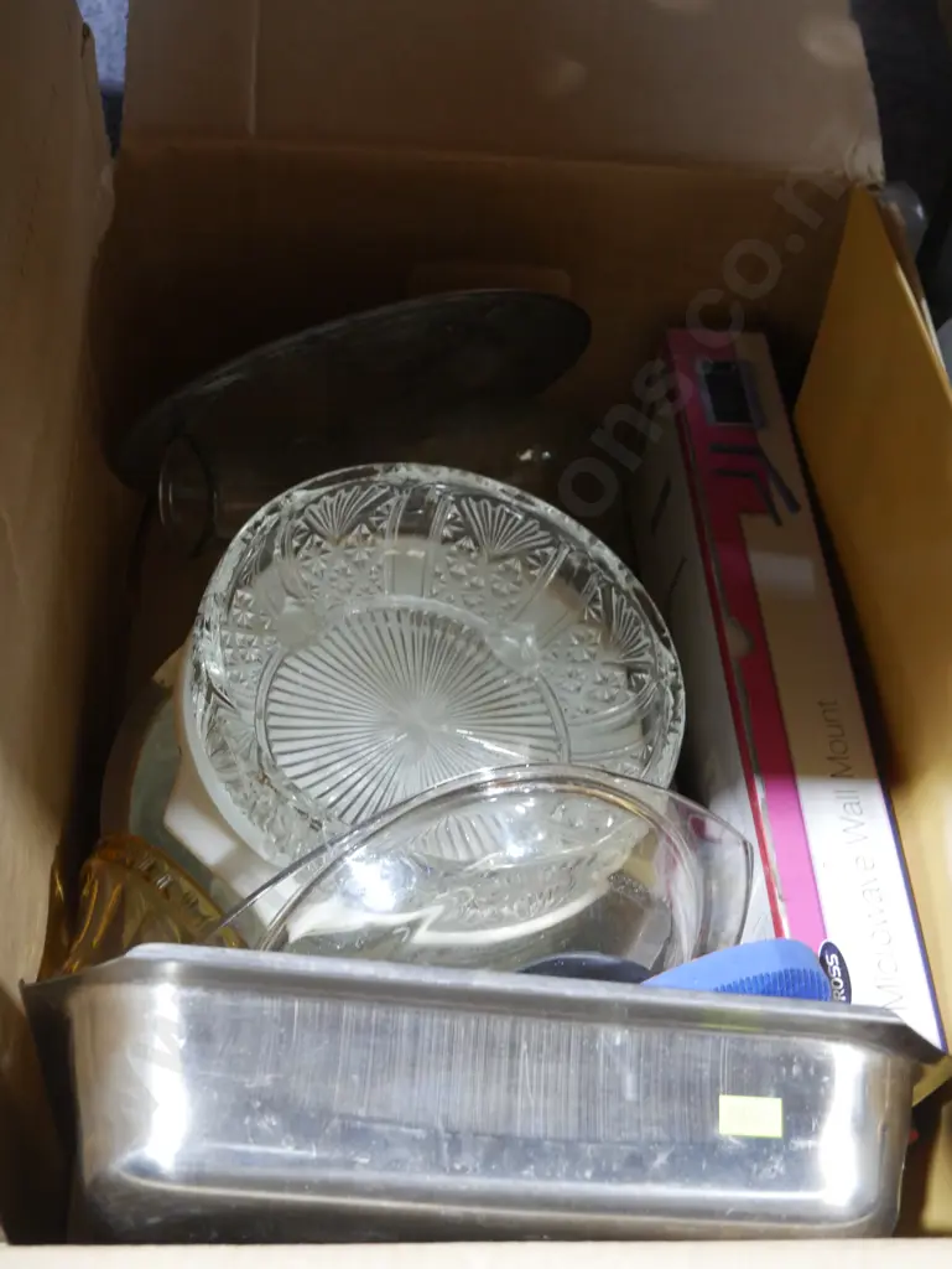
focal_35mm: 44
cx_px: 476
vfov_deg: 42.9
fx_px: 1612
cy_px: 634
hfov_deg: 32.9
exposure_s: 1/60
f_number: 4.7
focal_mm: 22
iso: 2000
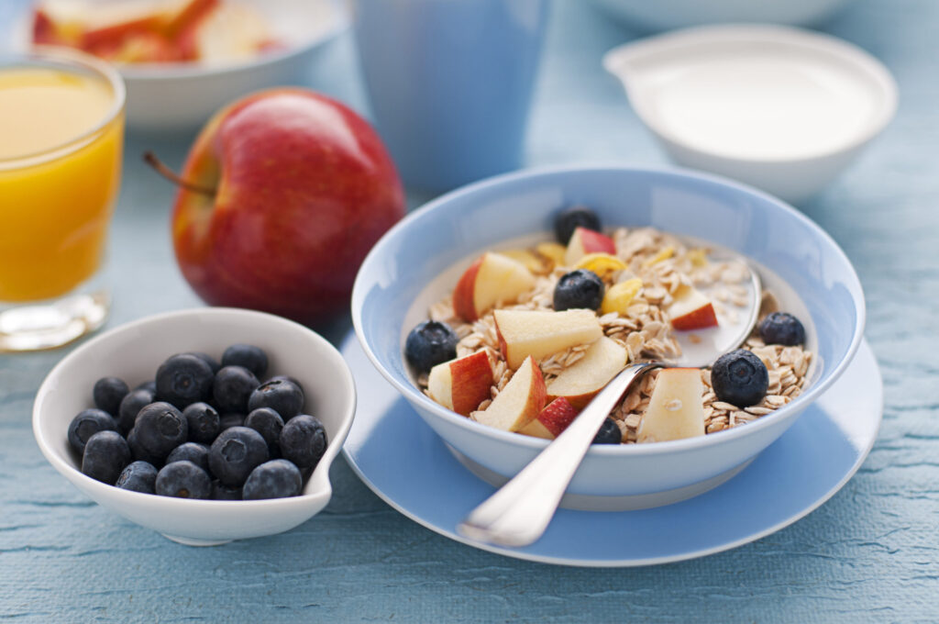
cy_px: 312
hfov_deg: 27.0
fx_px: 1954
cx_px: 470
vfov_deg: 18.1
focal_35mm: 75
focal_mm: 50
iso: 100
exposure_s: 1/160
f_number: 2.2
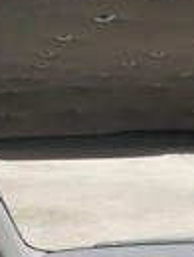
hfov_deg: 17.1
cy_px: 208
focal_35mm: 80
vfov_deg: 24.0
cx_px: 267
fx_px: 596
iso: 199
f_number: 1.8
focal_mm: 4.75
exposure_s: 1/50
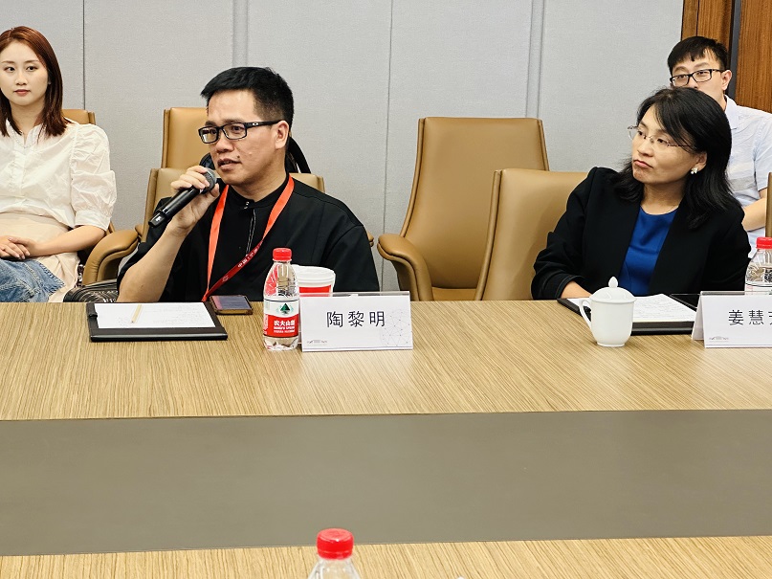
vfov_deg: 19.1
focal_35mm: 77
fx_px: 1717
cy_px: 290
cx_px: 386
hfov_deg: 25.3
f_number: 2.8
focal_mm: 9
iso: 250
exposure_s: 1/50
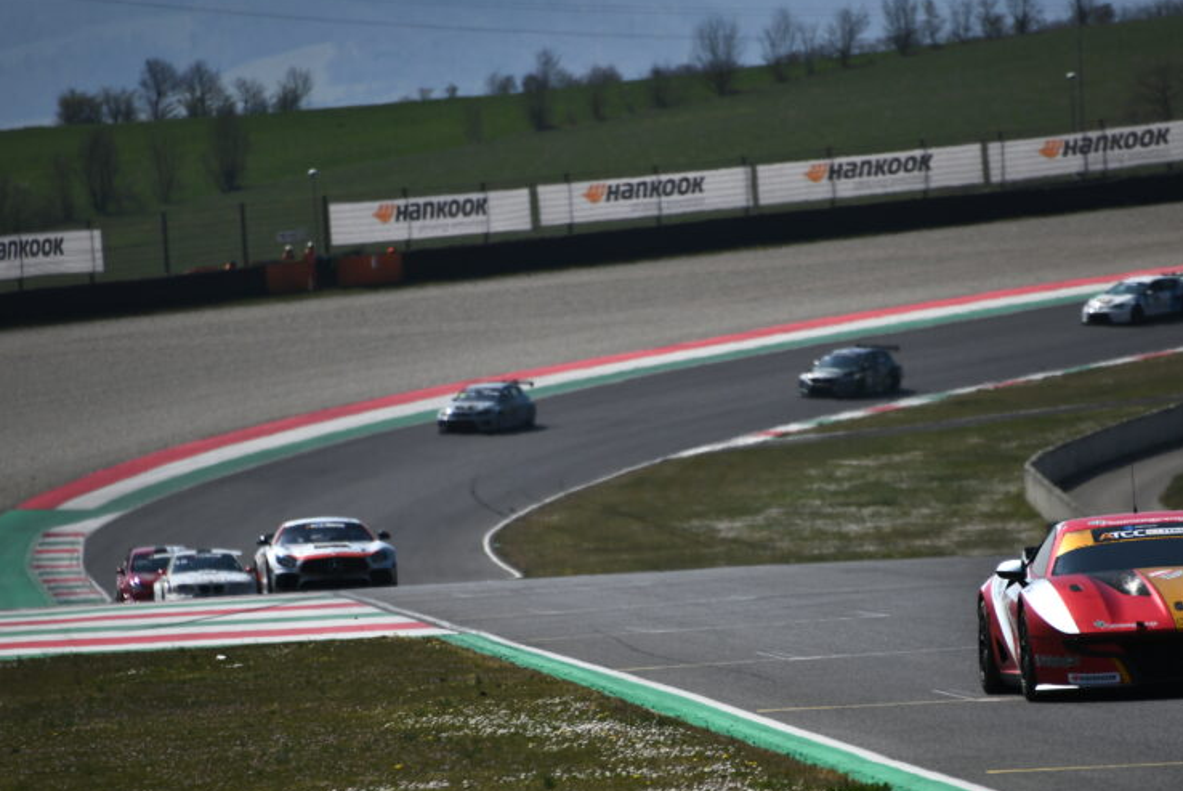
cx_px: 680
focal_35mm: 416
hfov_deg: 5.0
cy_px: 525
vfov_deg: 3.3
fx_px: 13678
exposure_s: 1/2500
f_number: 5.6
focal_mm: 300
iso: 200
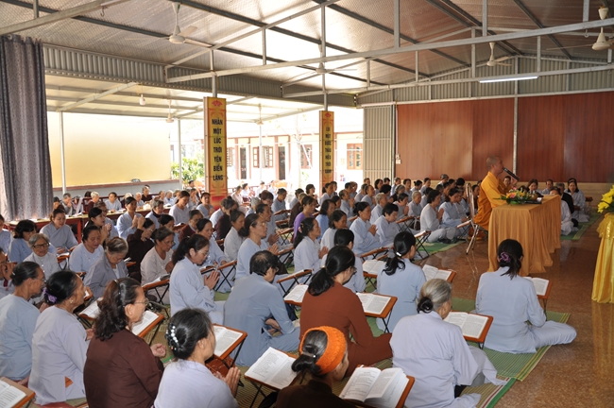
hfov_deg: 59.5
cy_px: 204
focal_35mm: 32
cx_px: 307
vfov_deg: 41.6
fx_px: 537
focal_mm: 21
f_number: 3.8
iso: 200
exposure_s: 1/60
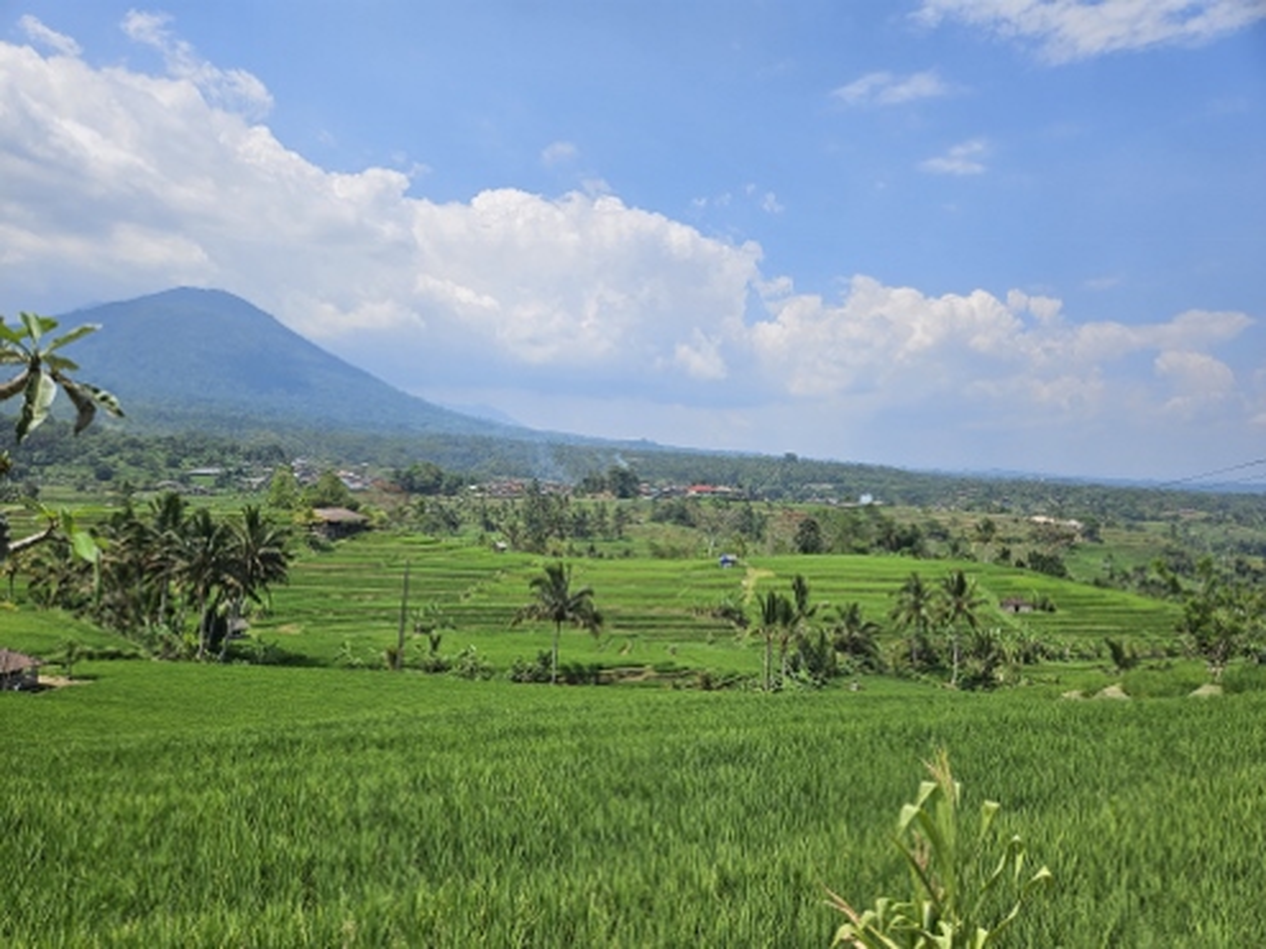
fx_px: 841
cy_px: 474
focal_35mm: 23
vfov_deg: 58.9
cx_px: 633
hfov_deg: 73.9
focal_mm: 5.4
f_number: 1.8
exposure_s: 1/3177
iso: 25
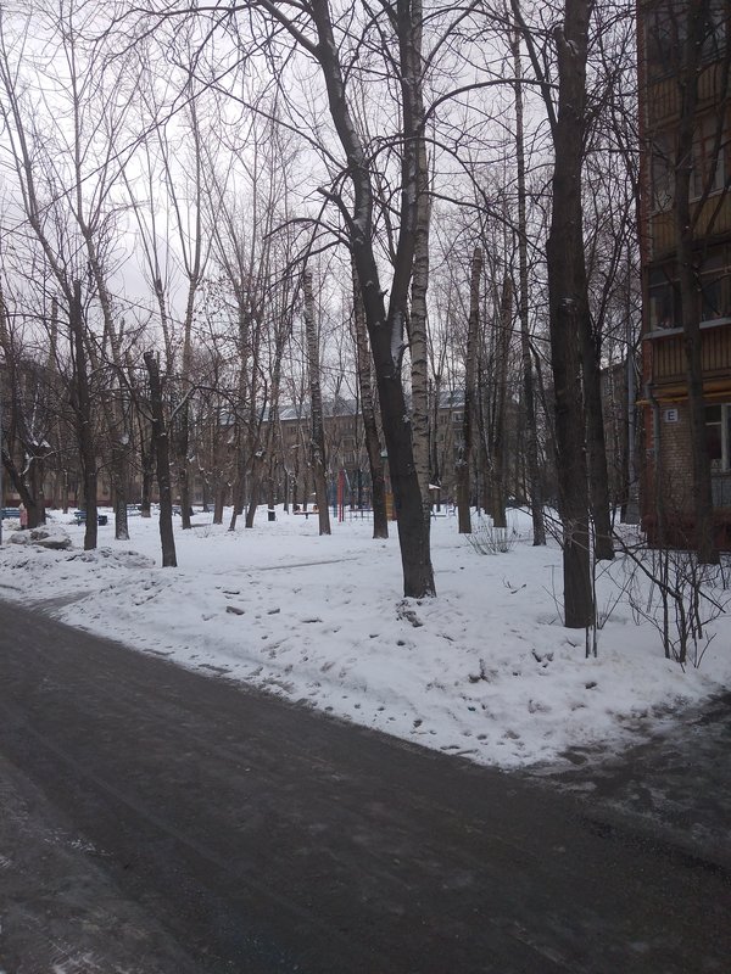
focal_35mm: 26
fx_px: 732
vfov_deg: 67.3
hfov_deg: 53.1
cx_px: 366
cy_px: 487
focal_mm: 3.6
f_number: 1.8
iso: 100
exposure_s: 1/398
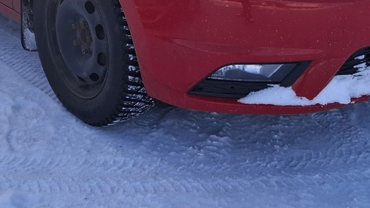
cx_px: 185
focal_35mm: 69
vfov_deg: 16.7
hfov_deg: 30.6
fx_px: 677
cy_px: -49
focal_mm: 5.54
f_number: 1.8
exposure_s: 1/796
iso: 50
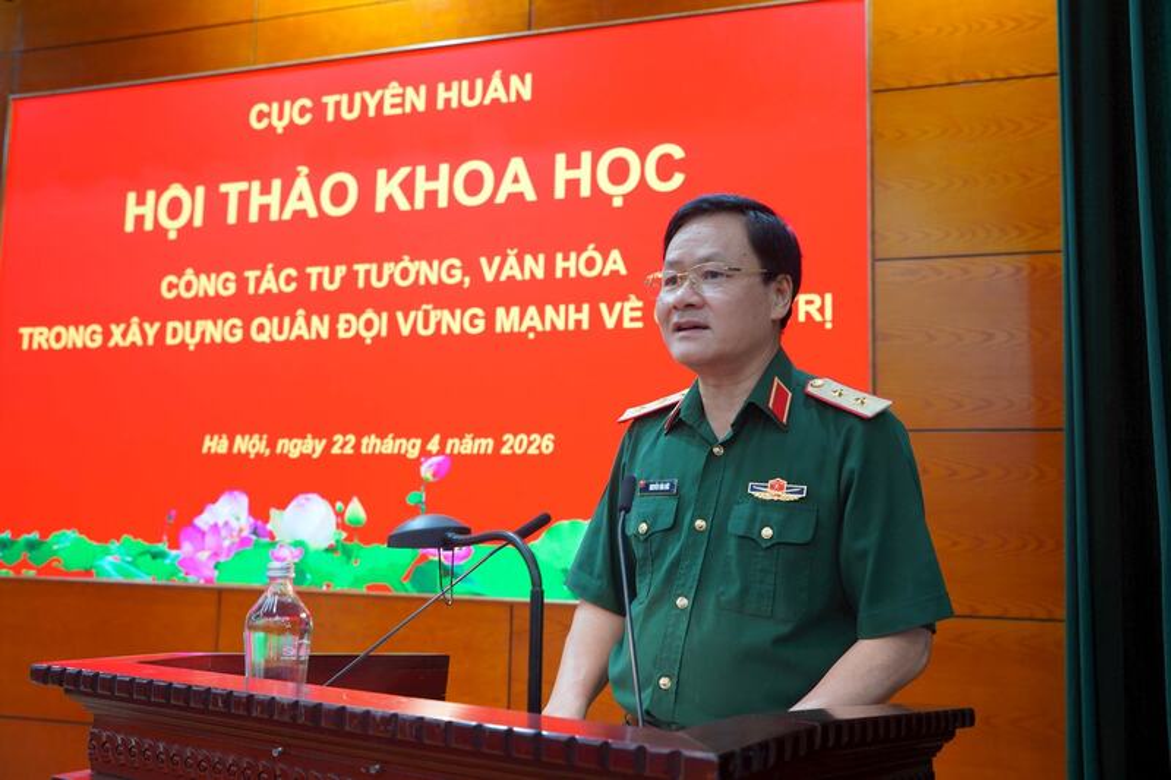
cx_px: 586
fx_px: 1138
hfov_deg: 54.4
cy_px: 390
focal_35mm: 35
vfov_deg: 37.8
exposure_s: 1/40
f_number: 5
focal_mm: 35
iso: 800
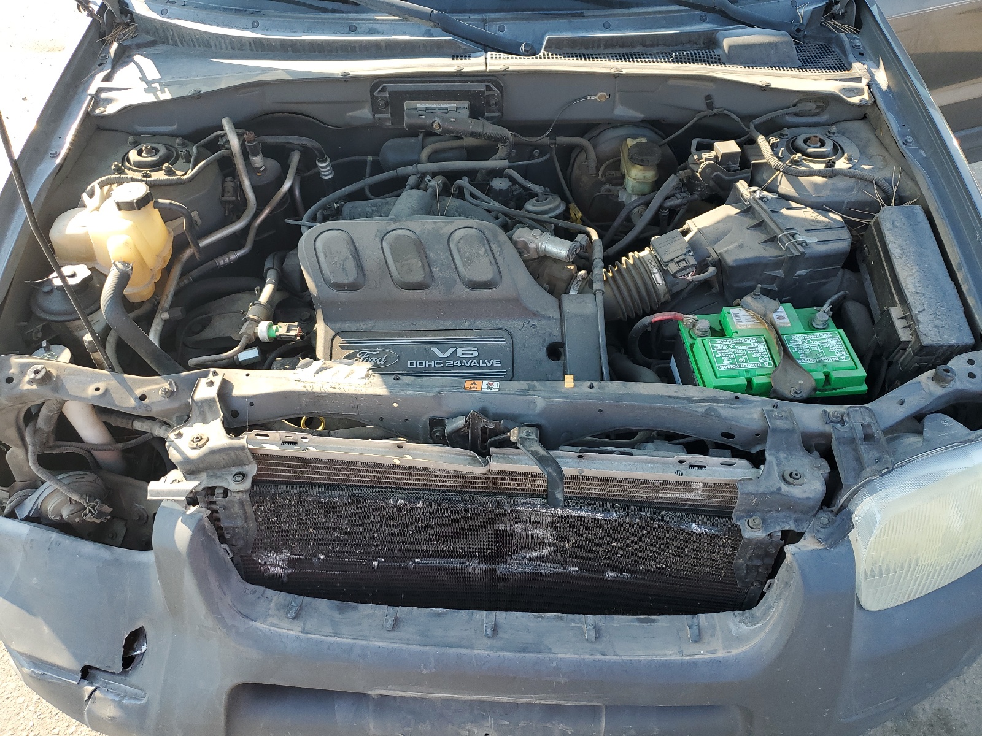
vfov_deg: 53.1
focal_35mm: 26
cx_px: 491
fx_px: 738
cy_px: 368
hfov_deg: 67.3
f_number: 1.5
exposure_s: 1/417
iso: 50
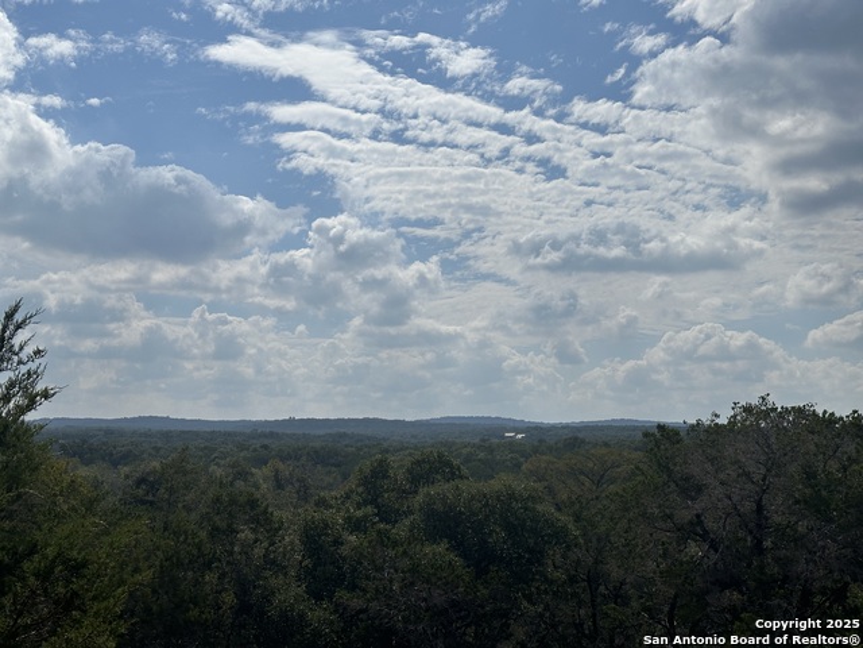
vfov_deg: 30.3
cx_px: 432
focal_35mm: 48
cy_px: 324
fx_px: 1197
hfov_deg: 39.7
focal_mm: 6.86
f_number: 1.78
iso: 50
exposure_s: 1/18868
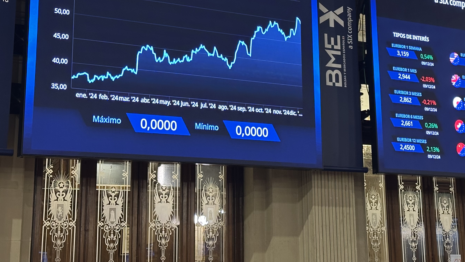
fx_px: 974
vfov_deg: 15.1
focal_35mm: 79
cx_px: 276
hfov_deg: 26.8
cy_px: 14
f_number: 1.78
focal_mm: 6.86
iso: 250
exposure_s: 1/40
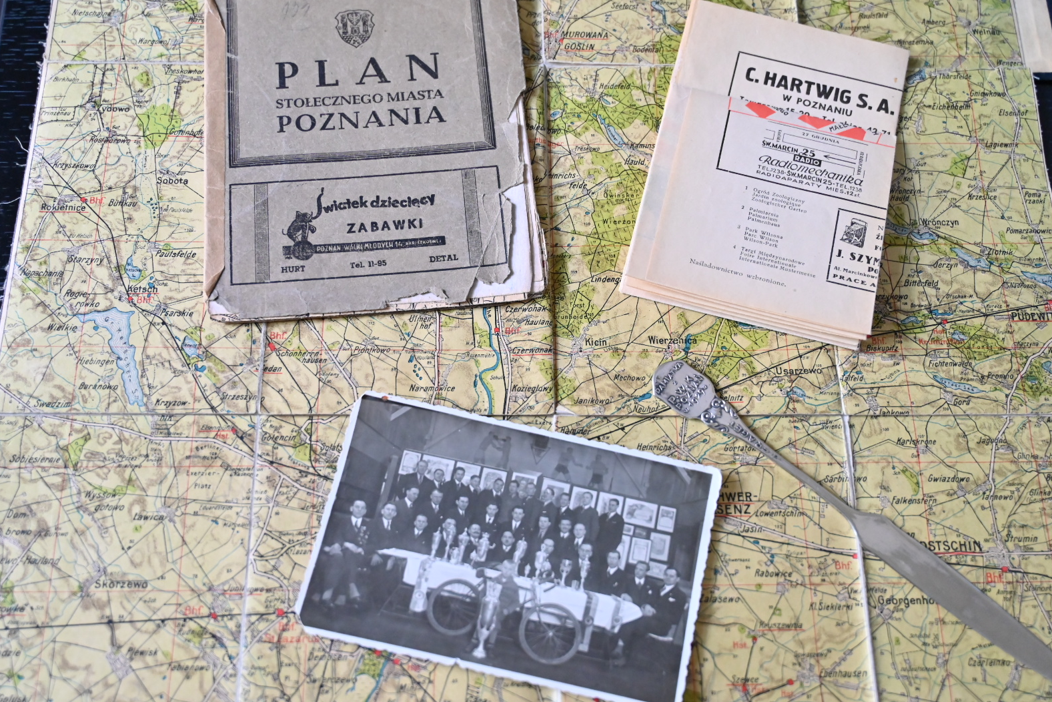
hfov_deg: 50.7
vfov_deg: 35.1
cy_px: 347
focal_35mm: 38
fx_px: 1111
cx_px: 522
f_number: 4
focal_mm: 37
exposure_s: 1/400
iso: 3600
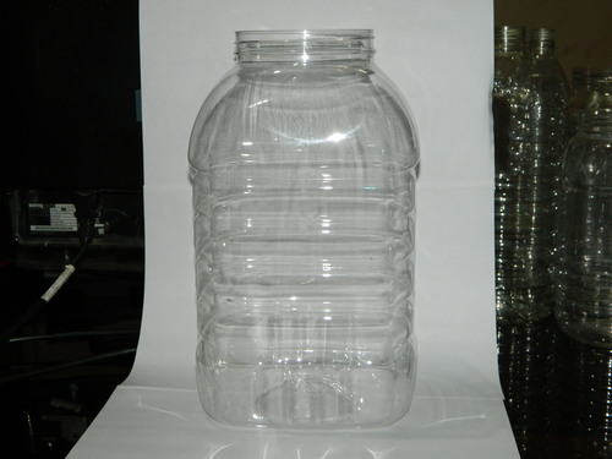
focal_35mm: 57
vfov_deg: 25.7
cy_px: 230
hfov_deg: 33.8
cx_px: 306
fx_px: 1008
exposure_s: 1/50
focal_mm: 10.2
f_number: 3.8
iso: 200
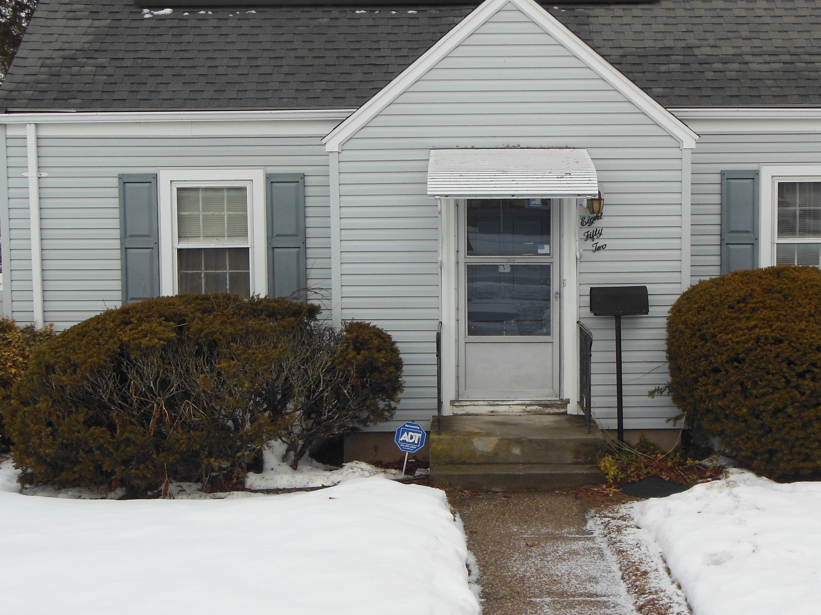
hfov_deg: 36.1
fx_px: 1257
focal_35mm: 53
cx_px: 479
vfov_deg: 27.5
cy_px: 298
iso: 125
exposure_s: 1/500
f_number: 3.6
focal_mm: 6.8
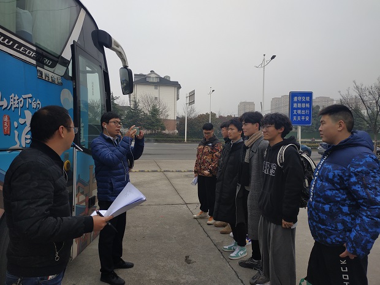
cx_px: 190
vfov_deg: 56.8
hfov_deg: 71.6
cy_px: 142
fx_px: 263
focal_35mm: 24
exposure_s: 1/630
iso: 100
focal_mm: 3.94
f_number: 1.9
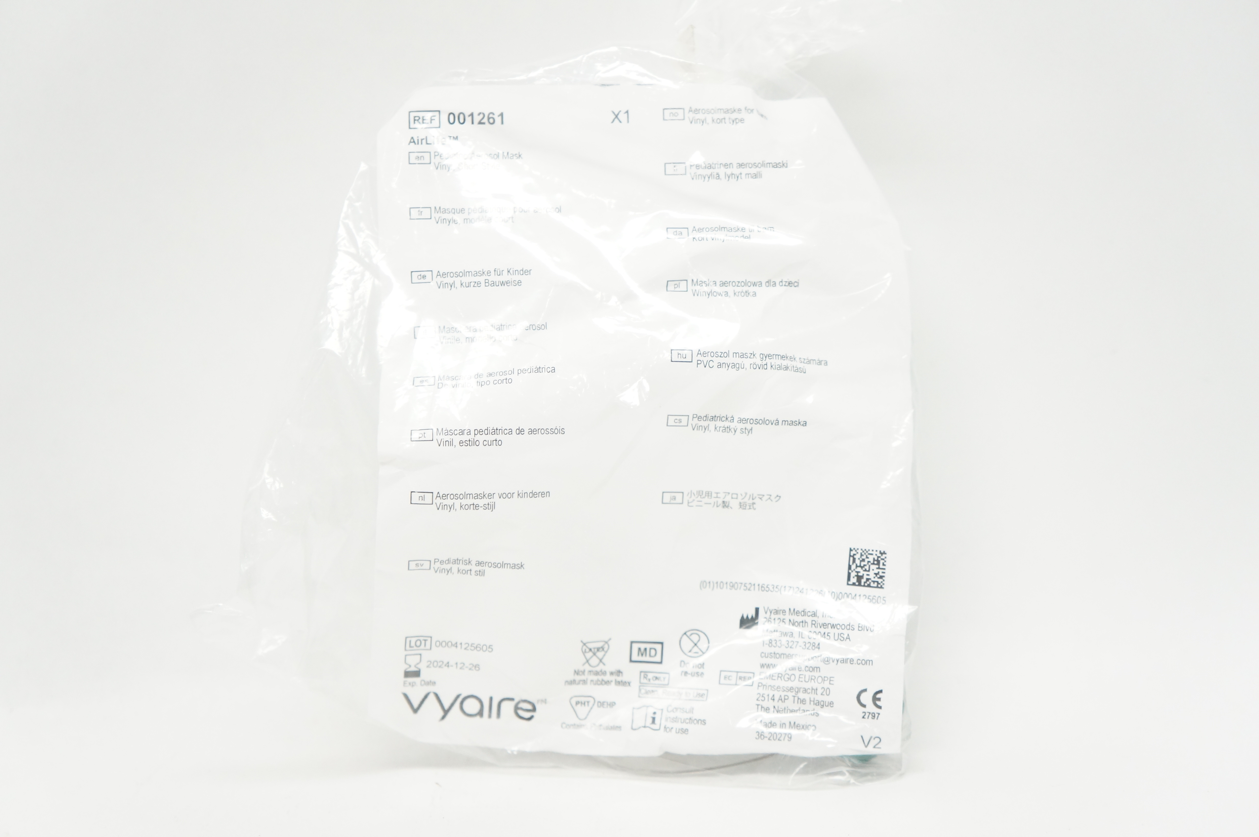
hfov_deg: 40.0
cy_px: 418
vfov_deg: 27.2
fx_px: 1729
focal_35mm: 50
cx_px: 630
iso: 1600
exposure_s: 1/400
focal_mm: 33
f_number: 4.5
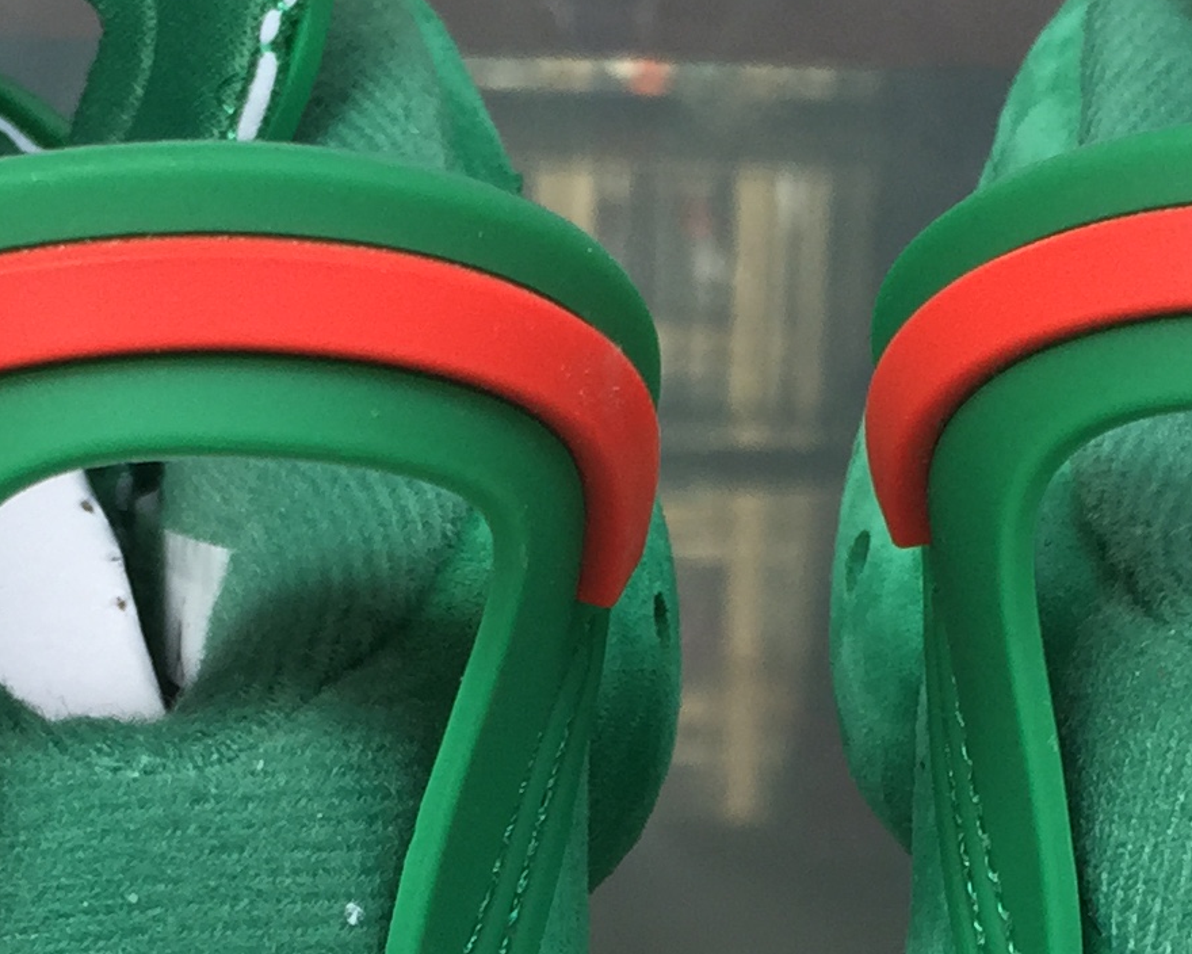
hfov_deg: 18.2
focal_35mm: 105
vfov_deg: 14.3
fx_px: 3704
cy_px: 1104
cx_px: 756
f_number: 2.2
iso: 32
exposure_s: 1/134
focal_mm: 4.15
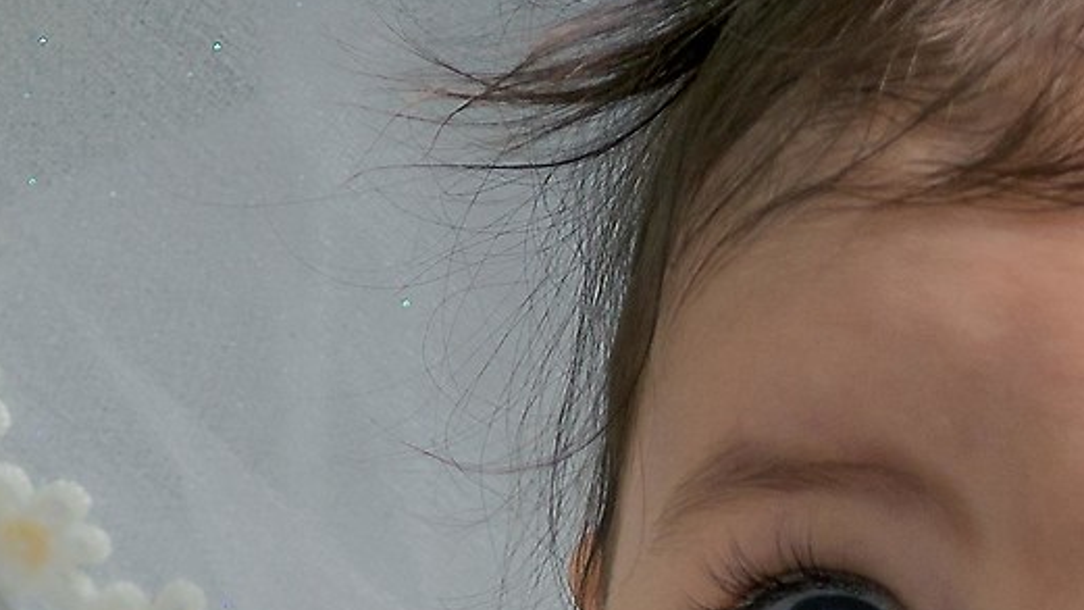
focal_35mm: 542
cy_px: 675
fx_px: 15590
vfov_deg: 2.2
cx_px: 1186
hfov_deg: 4.0
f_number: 5.6
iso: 100
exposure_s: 1/100
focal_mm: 75
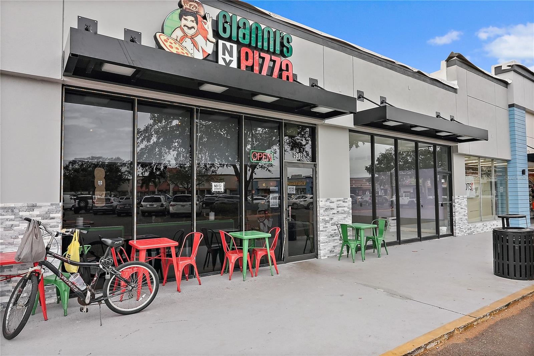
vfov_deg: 57.3
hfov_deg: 78.5
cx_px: 267
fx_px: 327
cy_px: 178
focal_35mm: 22
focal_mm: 22
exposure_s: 1/160
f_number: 16
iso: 1600
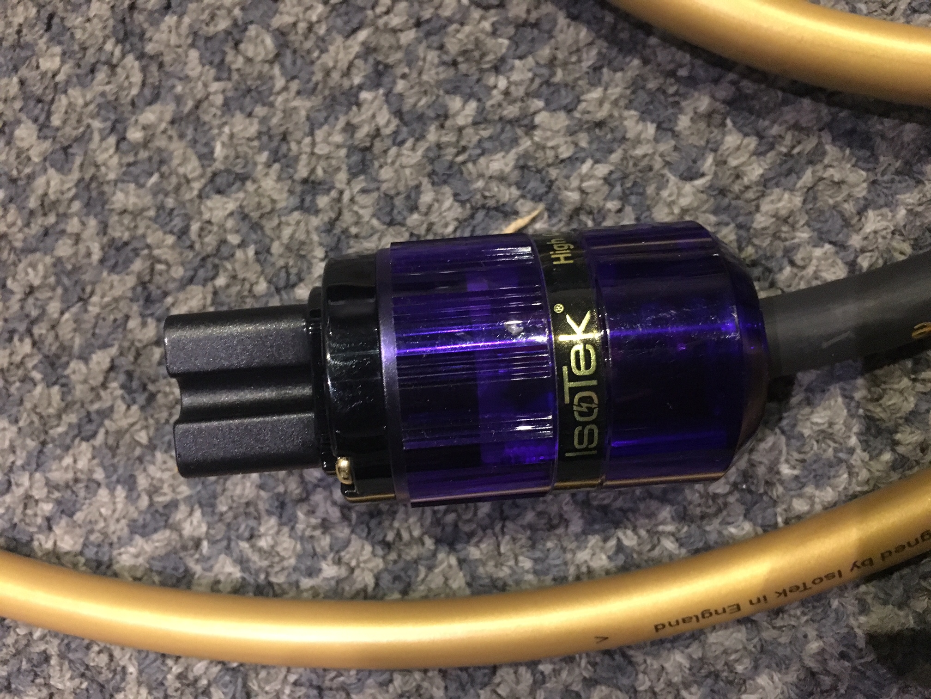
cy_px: 350
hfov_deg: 61.7
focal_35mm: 29
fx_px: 780
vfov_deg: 48.2
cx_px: 466
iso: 500
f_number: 2.2
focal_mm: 4.15
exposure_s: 1/17
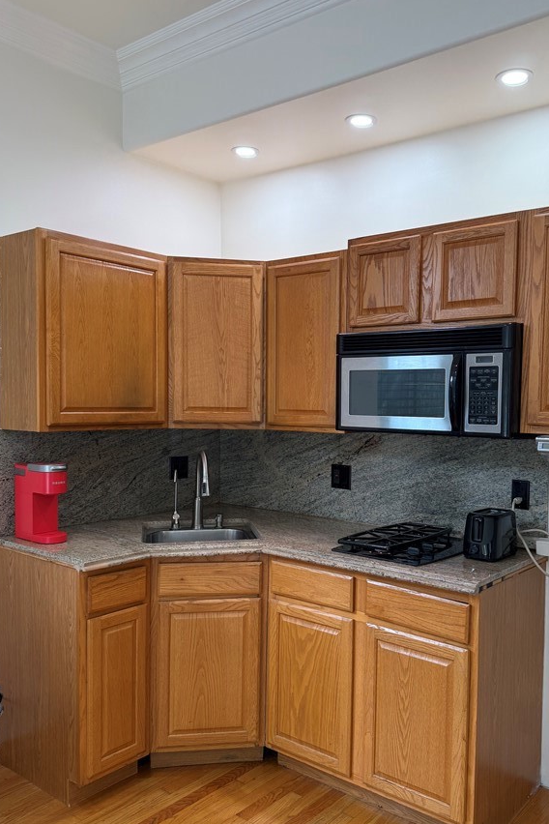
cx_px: 335
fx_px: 686
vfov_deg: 61.9
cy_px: 429
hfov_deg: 43.3
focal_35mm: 30
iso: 125
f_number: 1.78
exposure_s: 1/120
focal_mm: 6.76
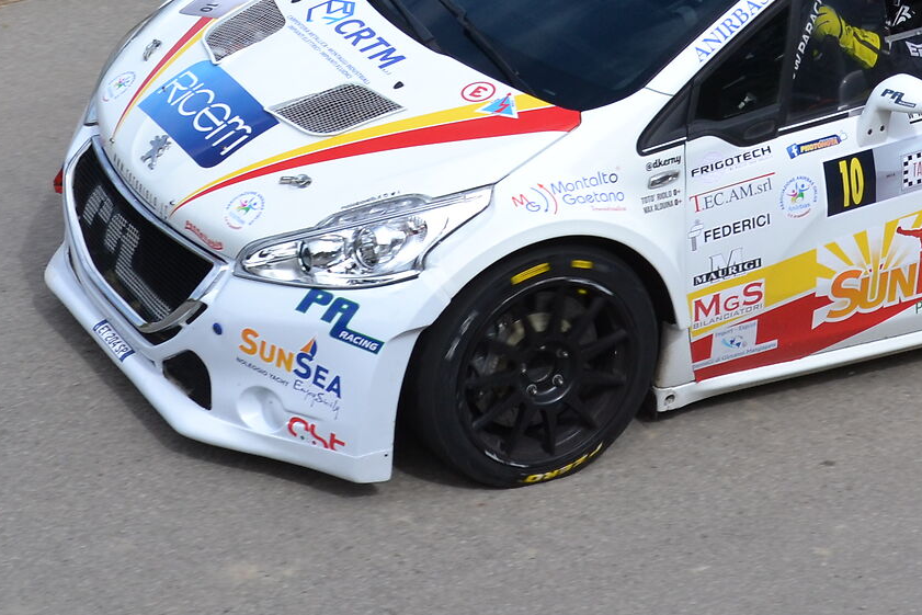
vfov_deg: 9.8
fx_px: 3509
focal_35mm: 137
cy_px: -158
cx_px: 704
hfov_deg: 14.9
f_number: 6.3
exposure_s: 1/1600
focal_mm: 32
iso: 400
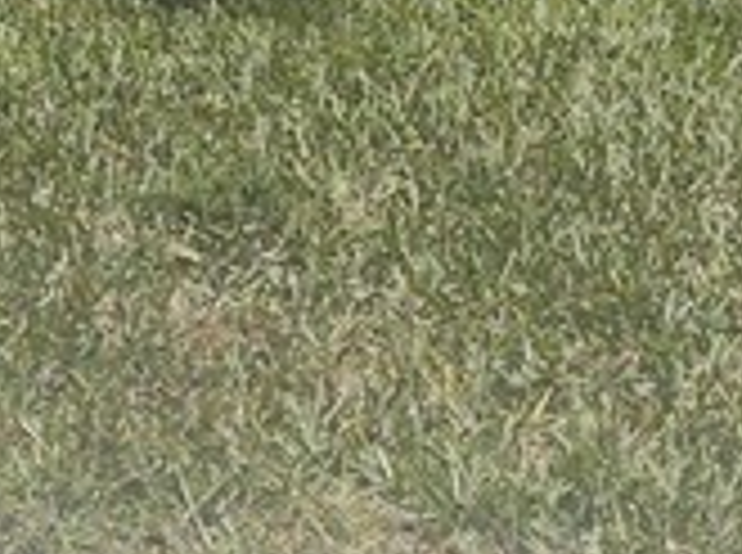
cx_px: -746
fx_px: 3593
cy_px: -784
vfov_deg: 8.1
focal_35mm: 168
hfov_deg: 10.8
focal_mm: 4.75
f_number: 1.7
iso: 100
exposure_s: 1/5323
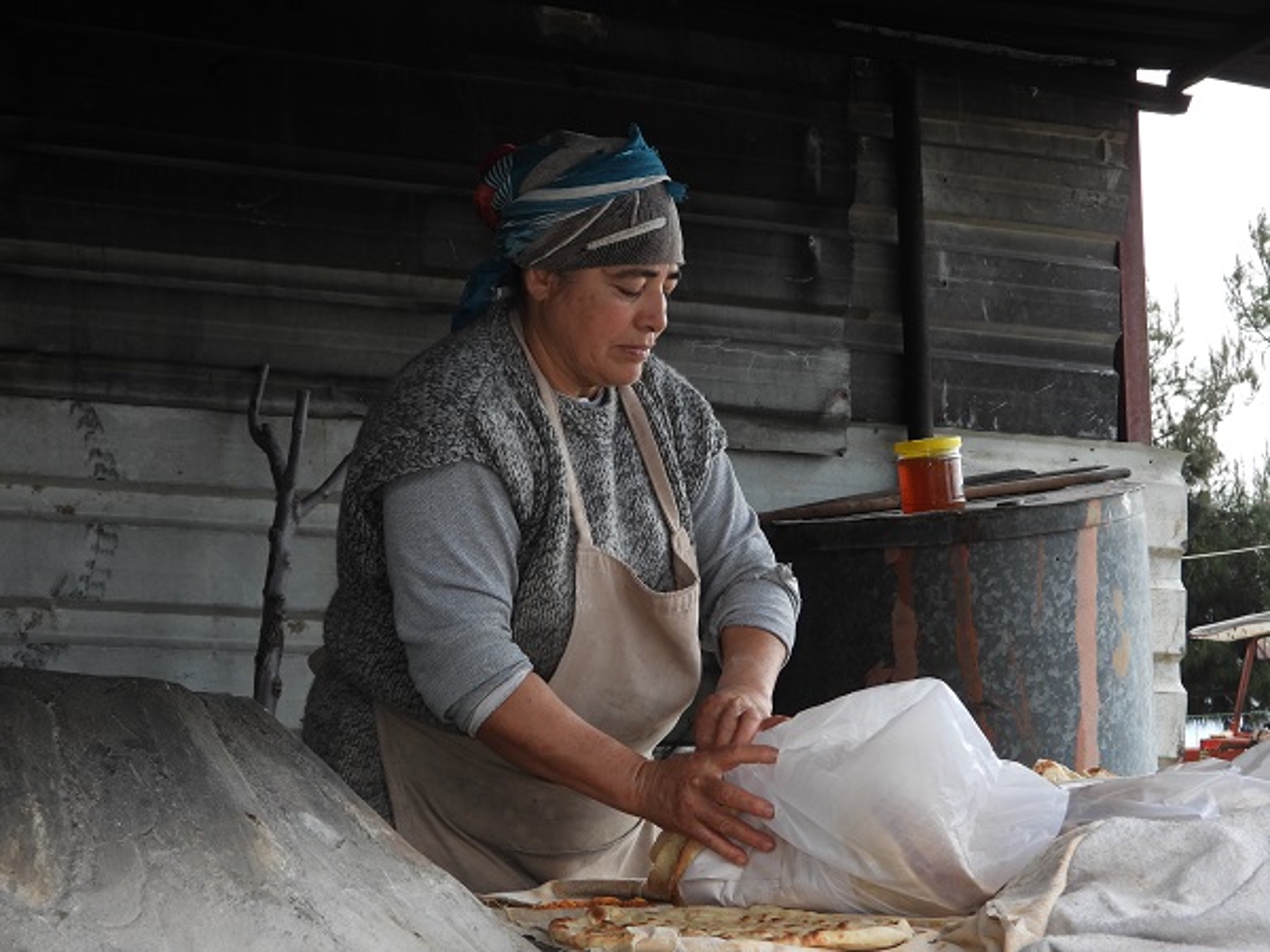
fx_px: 2752
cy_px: 476
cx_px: 635
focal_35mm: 75
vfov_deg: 19.6
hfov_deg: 26.0
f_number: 3.5
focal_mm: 13.5
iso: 100
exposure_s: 1/320
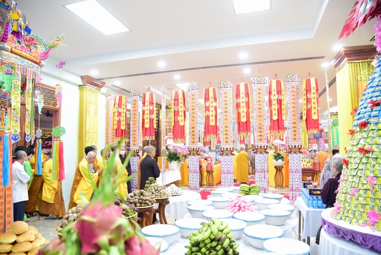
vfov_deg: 53.2
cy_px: 128
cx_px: 190
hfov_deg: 73.7
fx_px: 254
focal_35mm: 24
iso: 1000
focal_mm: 24
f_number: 4
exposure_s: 1/40
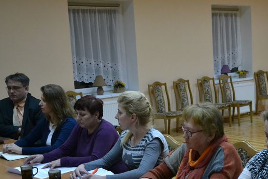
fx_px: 453
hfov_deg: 32.3
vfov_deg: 22.2
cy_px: 120
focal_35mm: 61
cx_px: 202
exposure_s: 1/160
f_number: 4
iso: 3200
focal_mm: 25
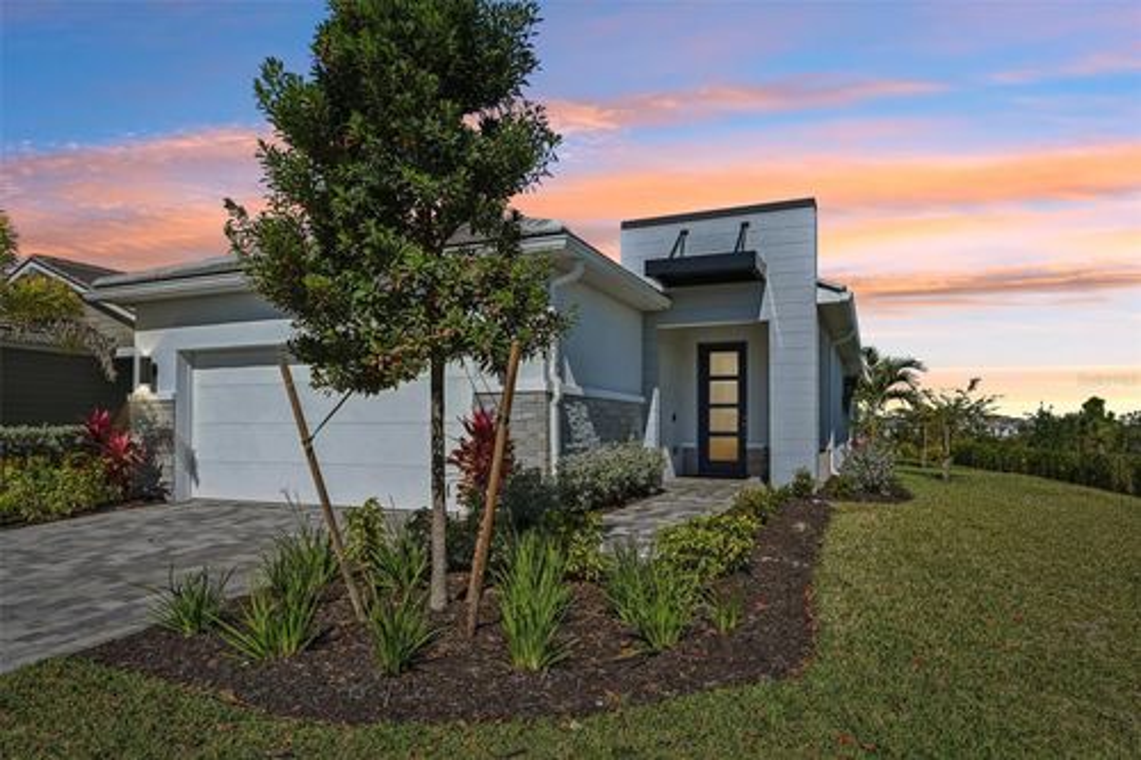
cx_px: 570
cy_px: 380
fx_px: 681
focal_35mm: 22
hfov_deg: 79.9
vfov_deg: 58.3
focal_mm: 21.5
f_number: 8
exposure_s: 1/2000
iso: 400
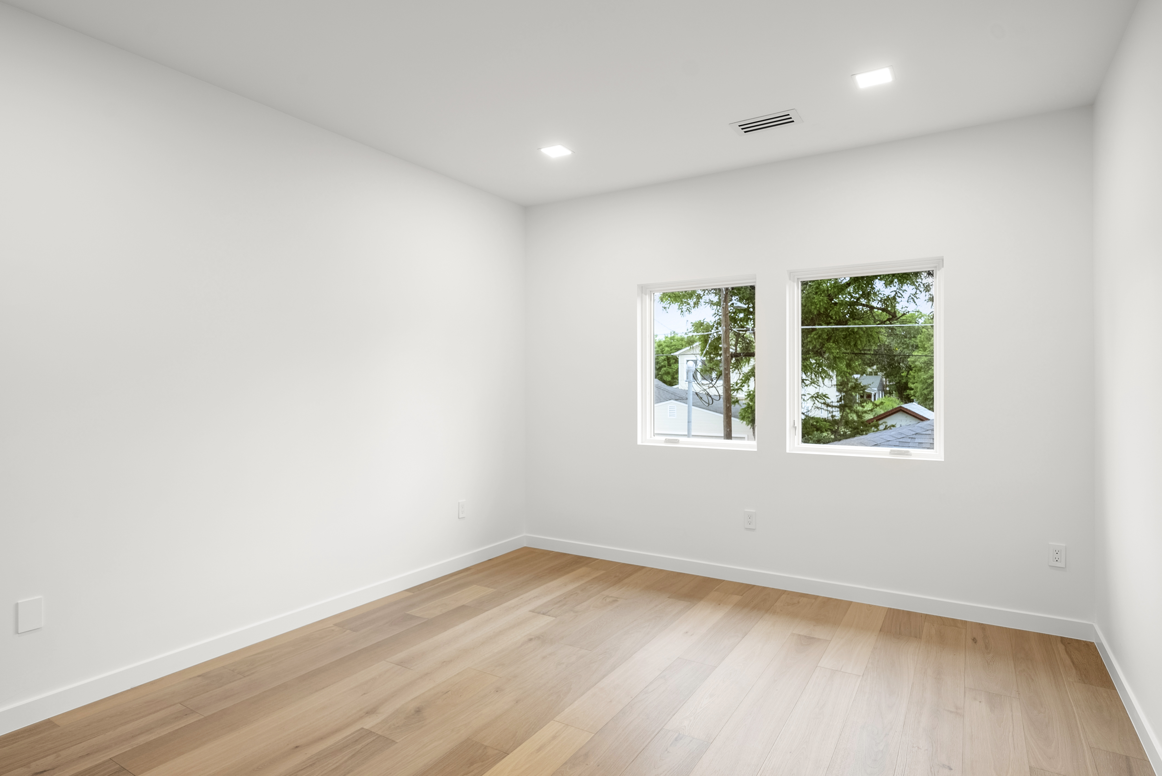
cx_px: 581
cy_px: 388
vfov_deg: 67.5
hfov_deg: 90.0
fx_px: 581
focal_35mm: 18
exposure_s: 1/3
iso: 200
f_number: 6.3
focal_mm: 18
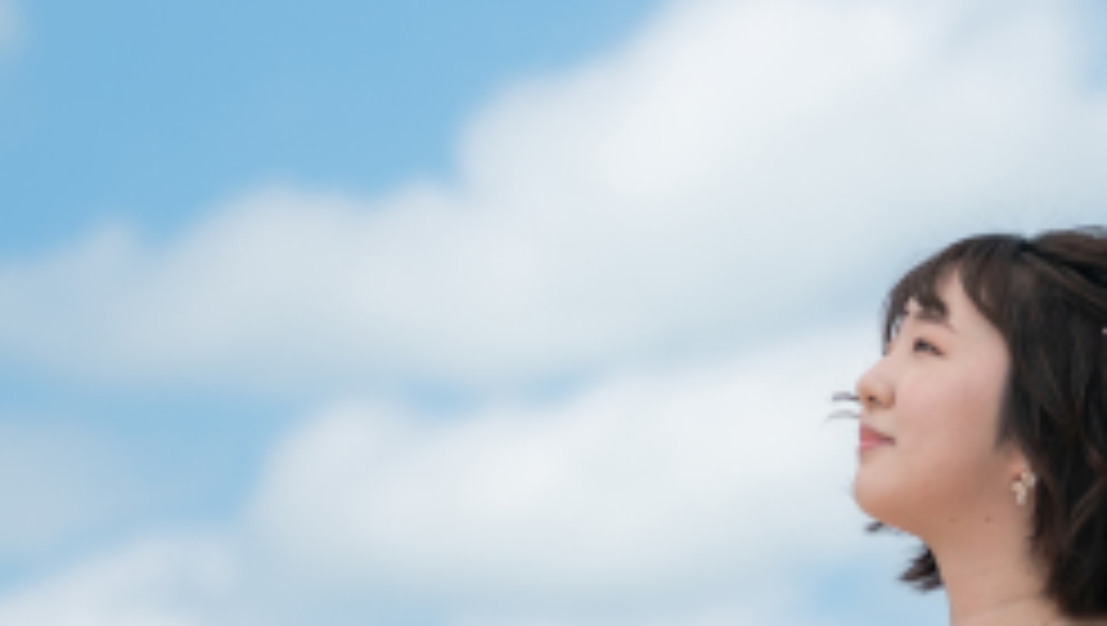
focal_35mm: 221
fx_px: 6494
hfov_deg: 9.6
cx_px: 1292
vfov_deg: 5.5
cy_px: 259
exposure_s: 1/3200
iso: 100
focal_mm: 65
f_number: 2.5
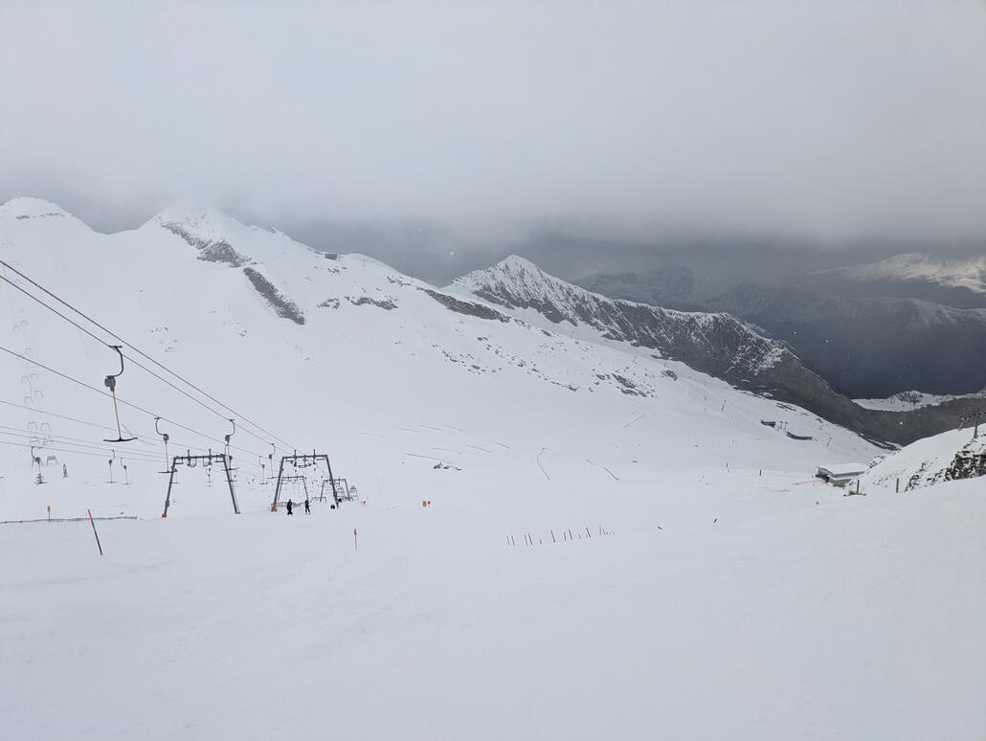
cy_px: 370
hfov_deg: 69.4
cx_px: 493
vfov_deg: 54.9
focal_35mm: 25
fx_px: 713
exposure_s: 1/7874
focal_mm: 5.43
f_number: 1.89
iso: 72
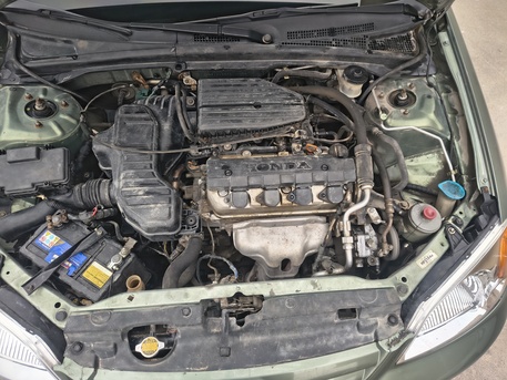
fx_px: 352
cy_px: 190
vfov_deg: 56.8
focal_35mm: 24
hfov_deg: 71.6
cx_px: 254
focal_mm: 5.56
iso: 118
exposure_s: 1/100
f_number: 1.8
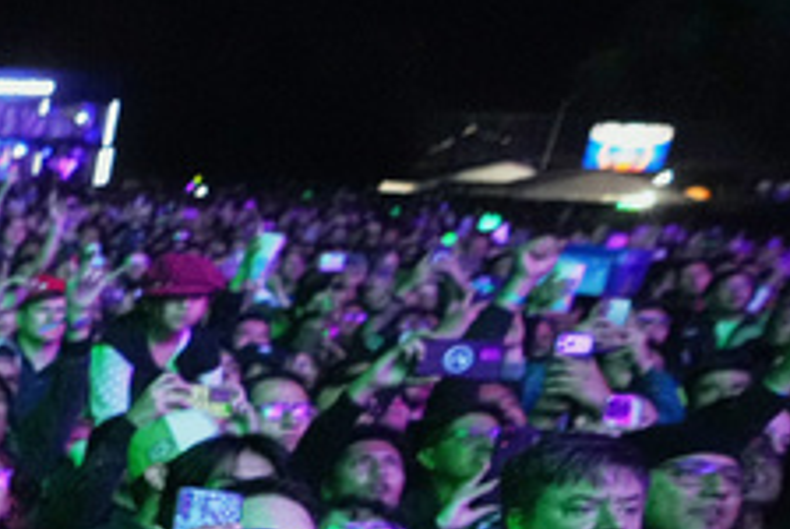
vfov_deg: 17.6
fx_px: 1604
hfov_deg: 18.5
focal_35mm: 73
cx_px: -779
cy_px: 682
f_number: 2.8
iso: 6400
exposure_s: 1/800
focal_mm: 16
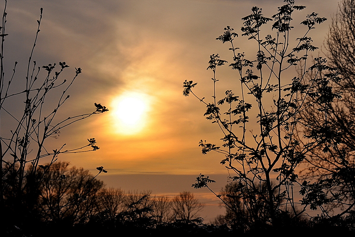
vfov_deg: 8.7
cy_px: 119
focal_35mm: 159
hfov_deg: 13.0
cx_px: 178
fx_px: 1563
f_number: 13
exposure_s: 1/640
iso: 200
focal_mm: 105
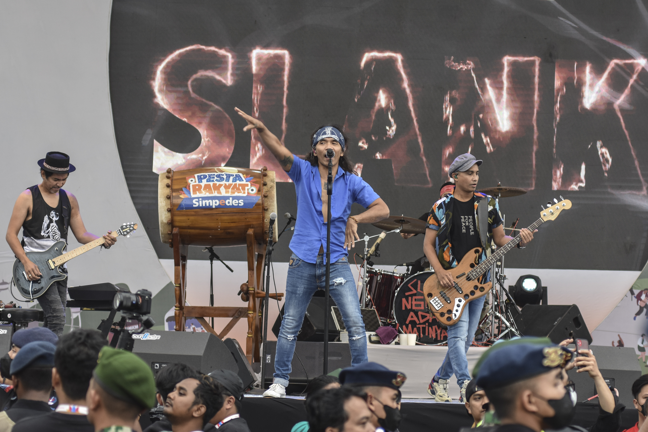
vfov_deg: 11.4
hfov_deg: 17.1
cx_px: 324
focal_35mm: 120
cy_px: 216
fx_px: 2160
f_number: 3.5
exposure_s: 1/160
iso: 400
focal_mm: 80
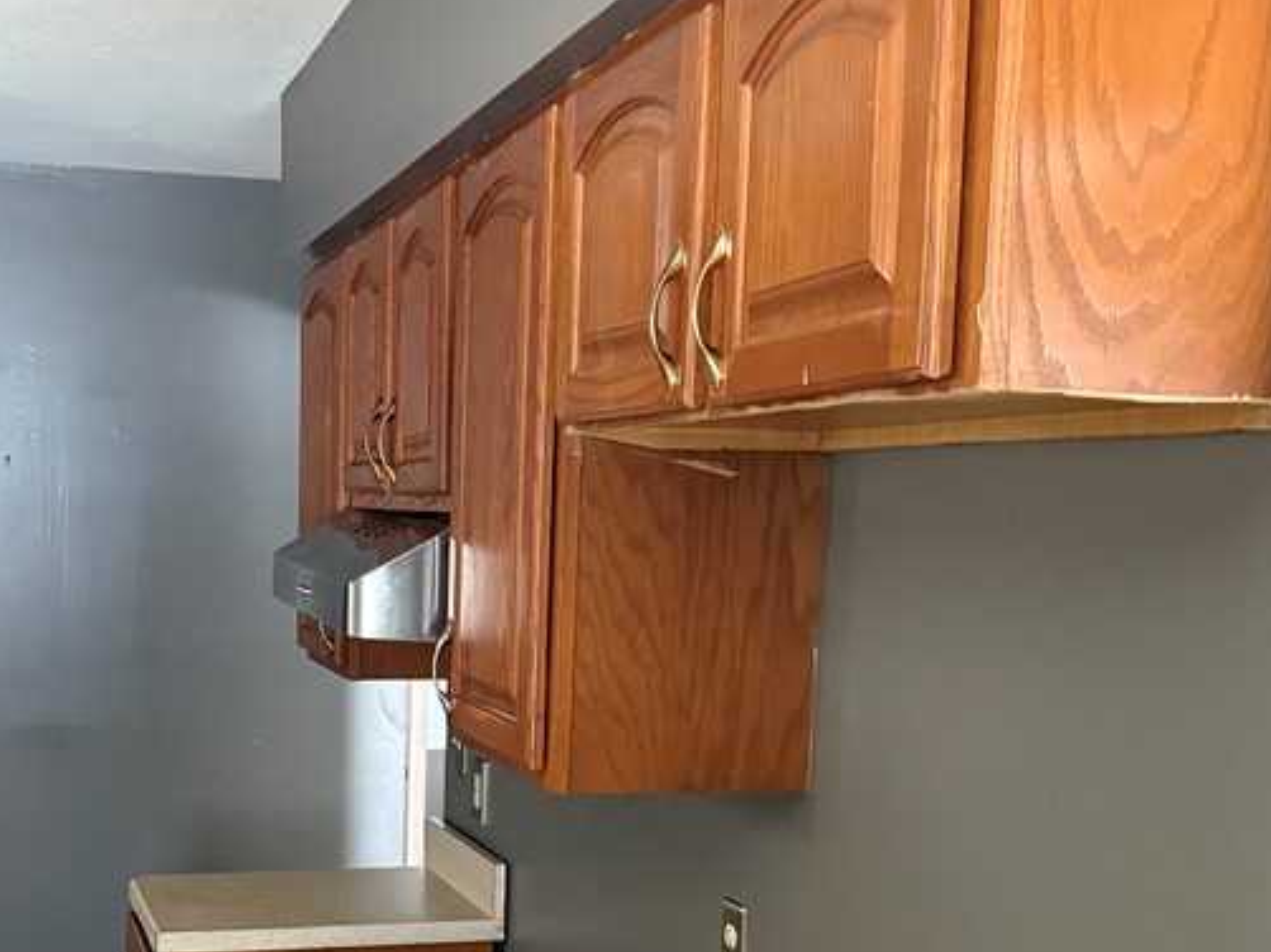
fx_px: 1798
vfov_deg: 29.1
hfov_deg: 38.4
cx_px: 395
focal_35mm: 49
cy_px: 749
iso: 1000
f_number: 1.78
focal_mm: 6.76
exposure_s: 1/39
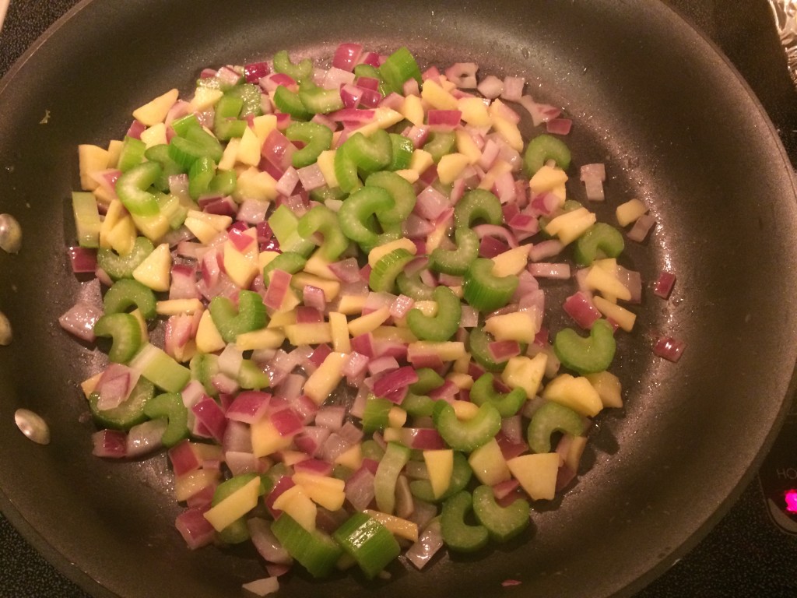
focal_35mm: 29
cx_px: 398
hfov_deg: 61.7
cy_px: 299
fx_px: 668
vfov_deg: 48.2
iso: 250
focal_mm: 4.15
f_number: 2.2
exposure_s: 1/15
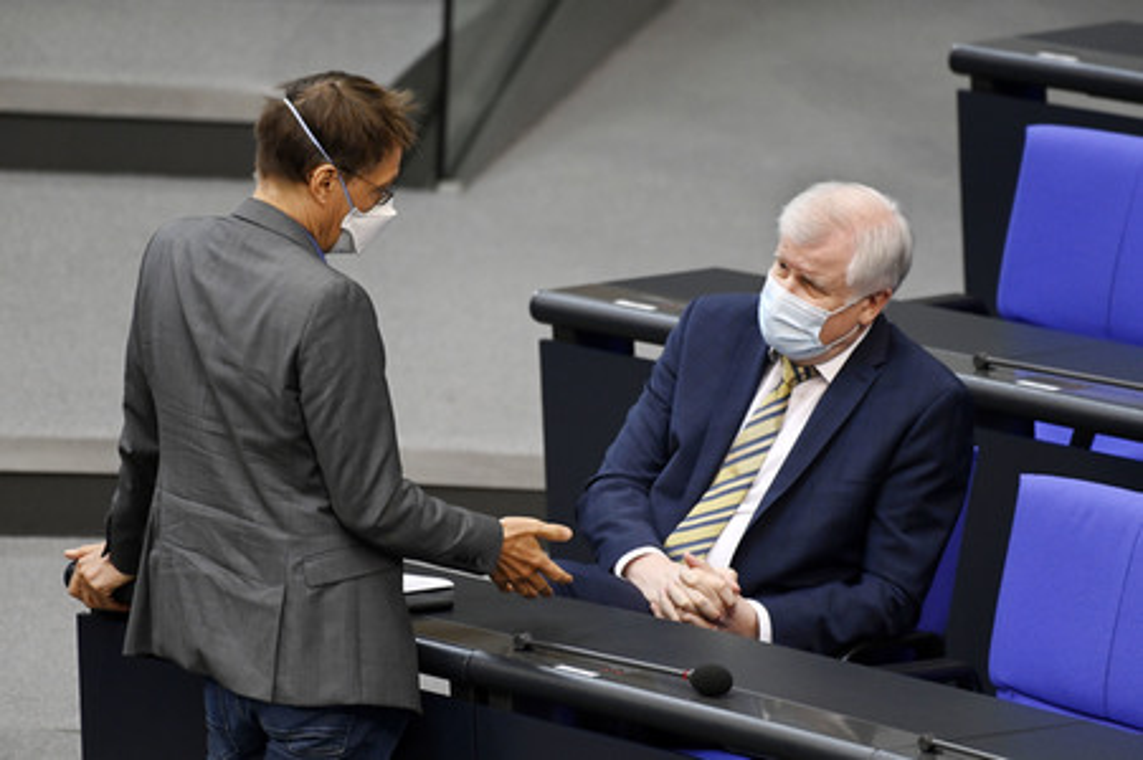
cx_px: 572
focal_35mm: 480
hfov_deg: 4.3
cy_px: 380
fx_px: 15228
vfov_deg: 2.9
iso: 5000
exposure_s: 1/320
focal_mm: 480
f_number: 5.6
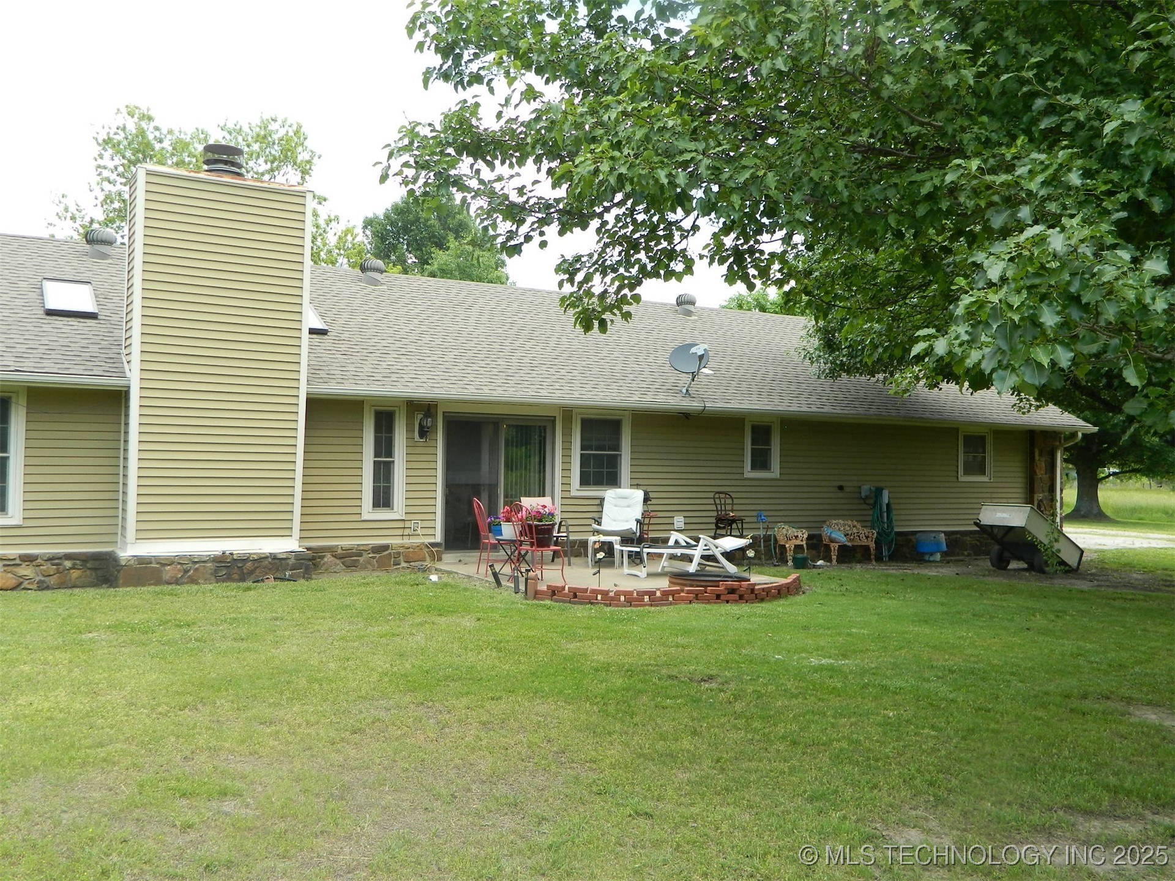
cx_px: 588
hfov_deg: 58.4
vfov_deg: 45.4
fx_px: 1052
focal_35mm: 31
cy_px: 440
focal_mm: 5.6
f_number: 3.2
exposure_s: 1/200
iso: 80
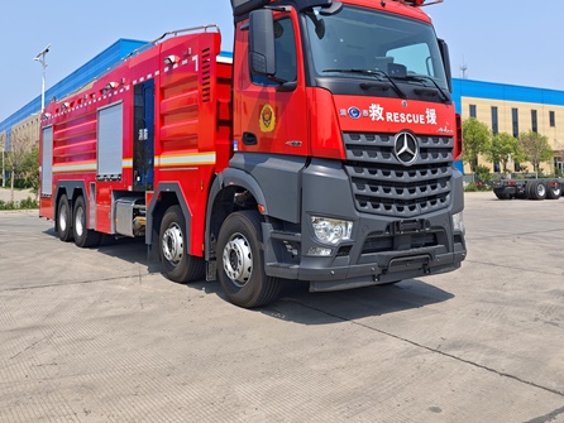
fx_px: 538
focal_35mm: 33
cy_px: 135
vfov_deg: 42.3
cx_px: 273
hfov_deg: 55.3
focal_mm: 6.55
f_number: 1.6
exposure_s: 1/1774
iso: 50
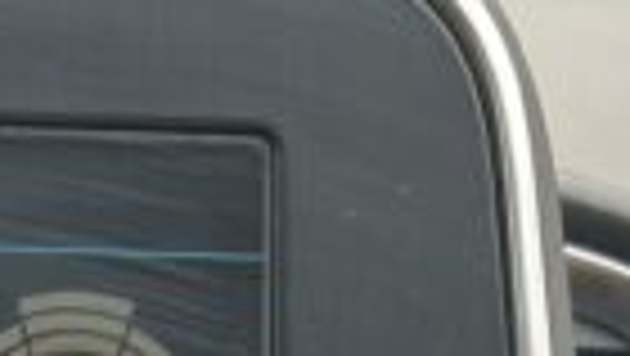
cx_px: -436
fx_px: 2708
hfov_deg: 12.3
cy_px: 1027
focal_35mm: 162
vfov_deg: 6.8
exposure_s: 1/82
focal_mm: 5.7
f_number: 1.5
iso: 80
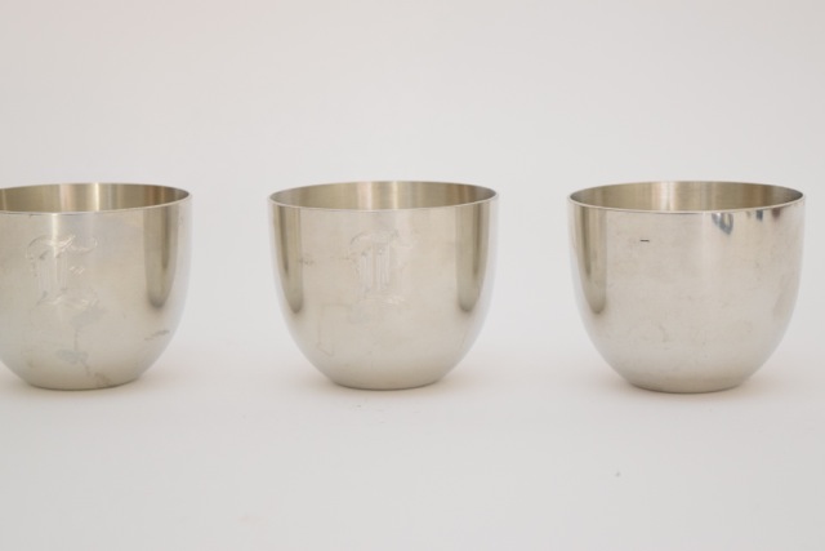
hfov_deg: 24.6
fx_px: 1891
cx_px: 412
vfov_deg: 16.6
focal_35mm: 82
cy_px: 276
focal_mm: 55
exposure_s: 1/125
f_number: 5.6
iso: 1600
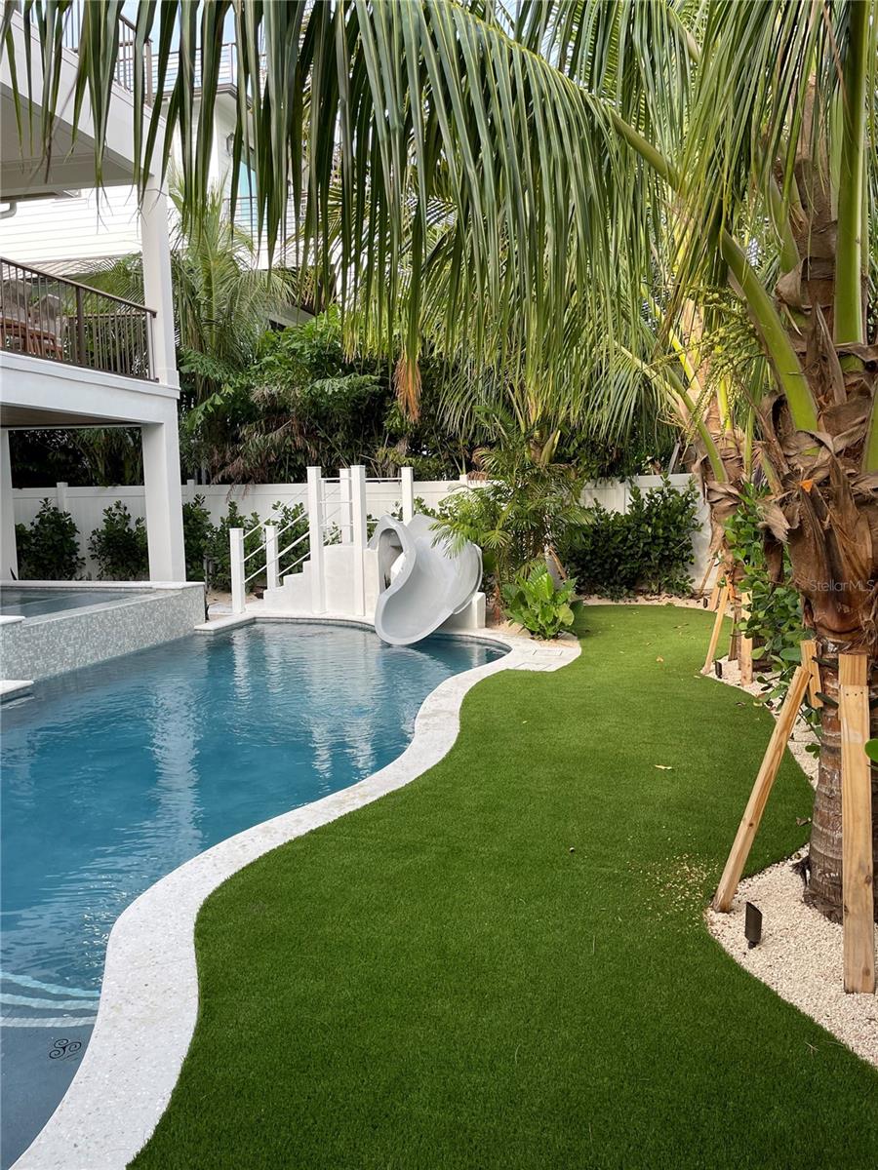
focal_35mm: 26
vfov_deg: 67.3
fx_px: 879
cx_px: 439
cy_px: 585
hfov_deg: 53.1
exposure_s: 1/245
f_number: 1.6
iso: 32
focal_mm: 4.2
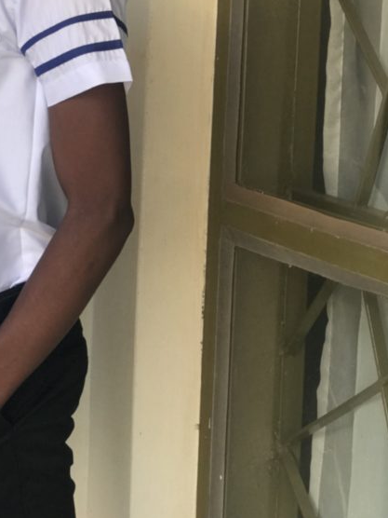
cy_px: 67
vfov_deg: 18.5
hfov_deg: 14.0
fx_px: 1569
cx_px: 33
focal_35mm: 105
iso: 20
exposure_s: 1/50
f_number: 2.8
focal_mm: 6.6
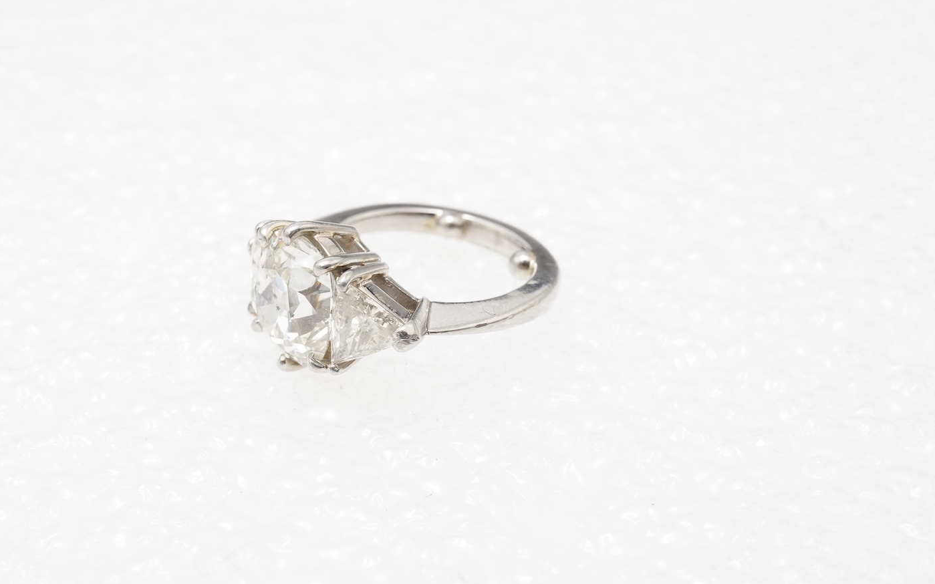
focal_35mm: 59
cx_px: 380
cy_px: 340
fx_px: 1503
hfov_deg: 34.5
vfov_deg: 22.0
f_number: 18
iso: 500
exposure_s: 1/125
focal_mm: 30
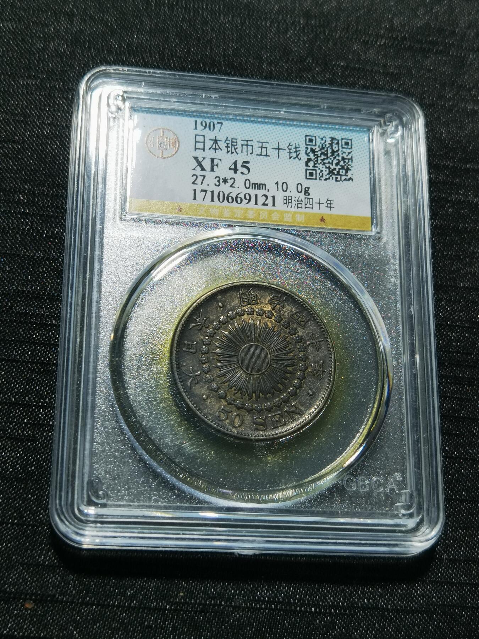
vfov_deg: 33.2
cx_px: 240
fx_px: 1070
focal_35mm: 58
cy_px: 320
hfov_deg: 25.2
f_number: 1.9
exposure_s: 1/100
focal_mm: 6.67
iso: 80
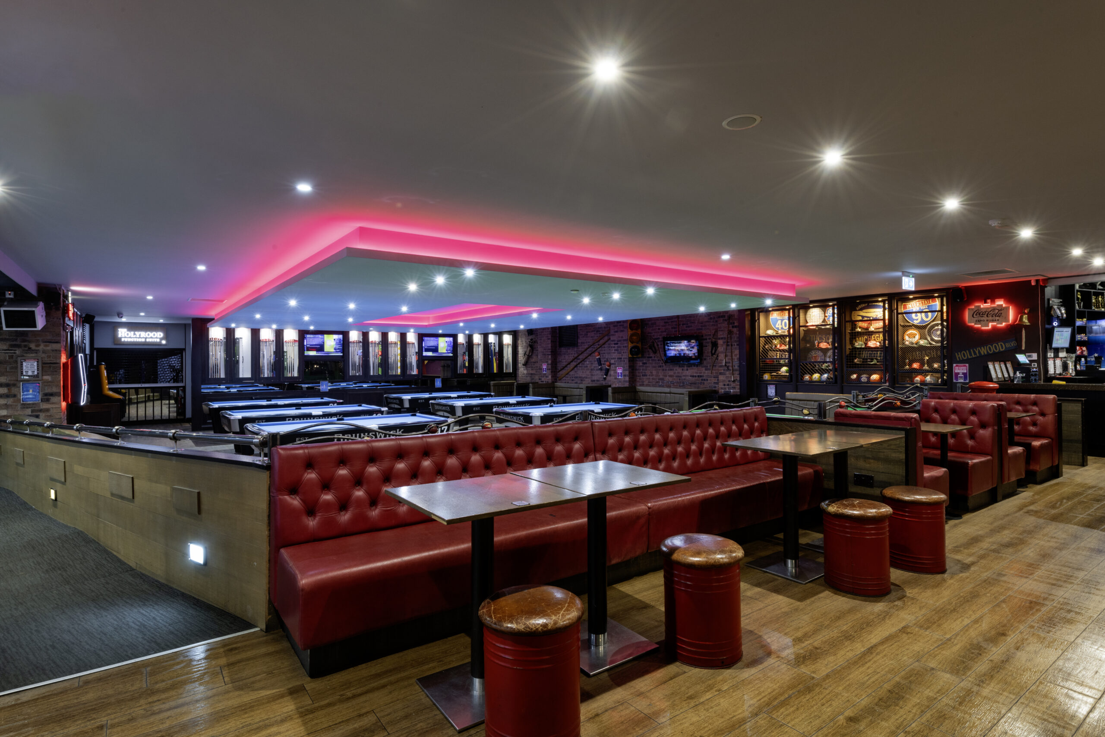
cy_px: 368
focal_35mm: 19
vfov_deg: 64.6
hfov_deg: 86.9
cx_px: 552
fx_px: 583
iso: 200
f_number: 16
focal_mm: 19
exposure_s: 3
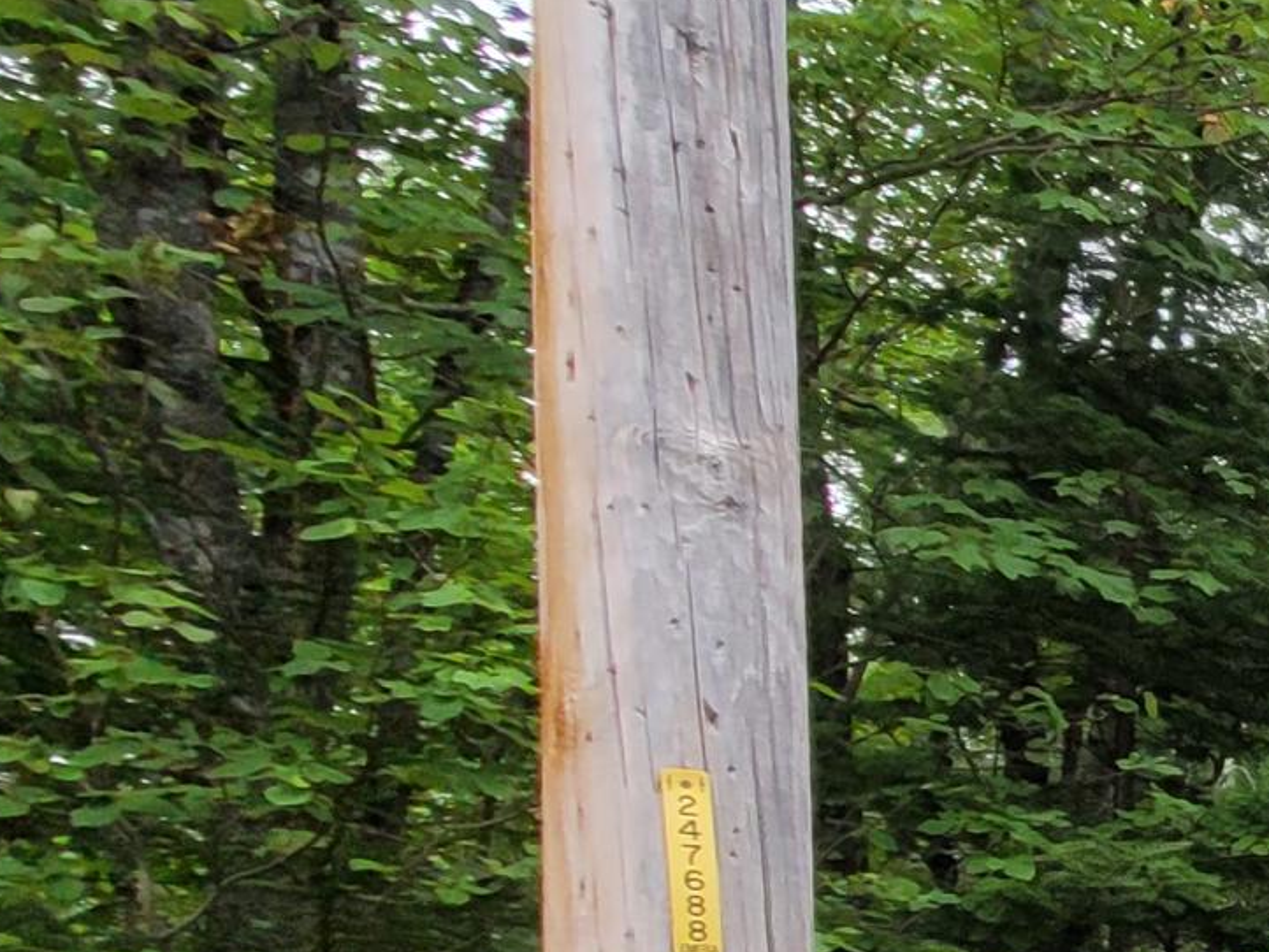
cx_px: 2610
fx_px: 1980
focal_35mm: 54
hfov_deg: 18.7
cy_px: 1177
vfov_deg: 24.3
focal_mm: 2.2
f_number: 2.2
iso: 50
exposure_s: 1/228
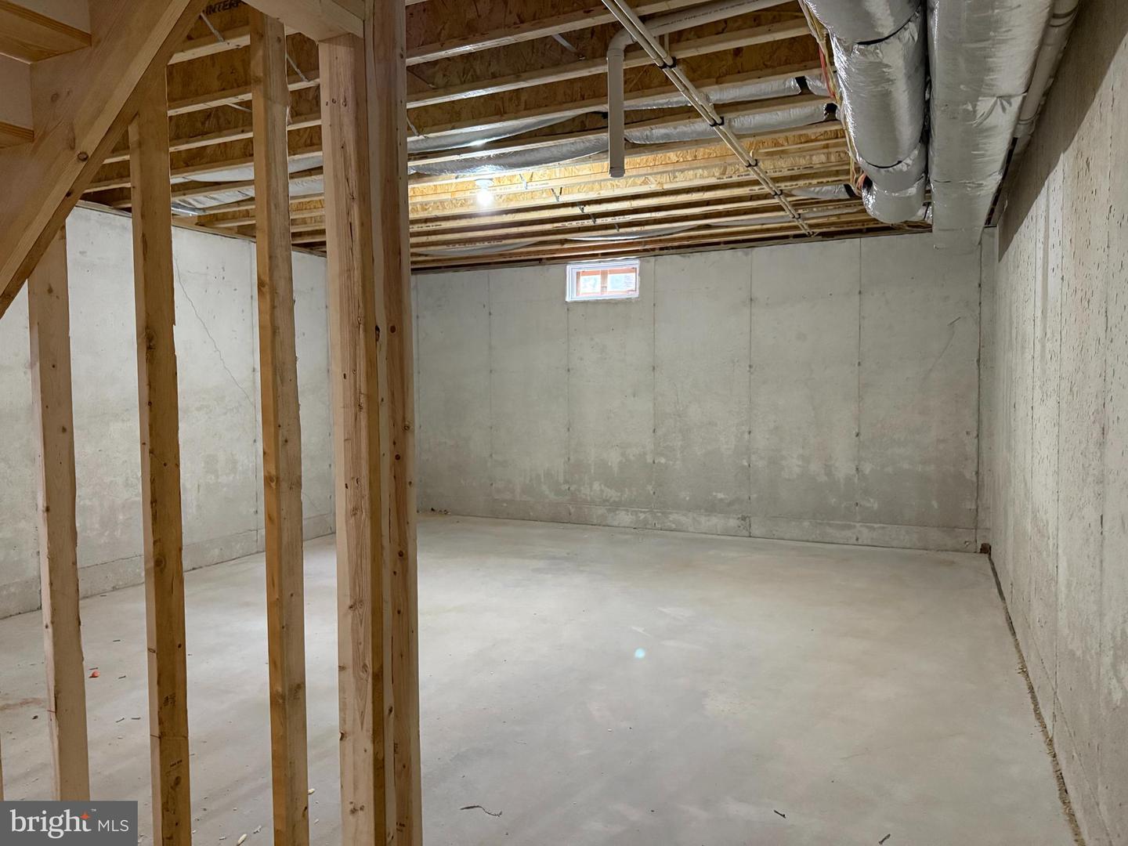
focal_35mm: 24
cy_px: 423
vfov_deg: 56.8
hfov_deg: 71.6
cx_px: 564
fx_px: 782
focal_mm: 6.76
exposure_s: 1/40
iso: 800
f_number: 1.78
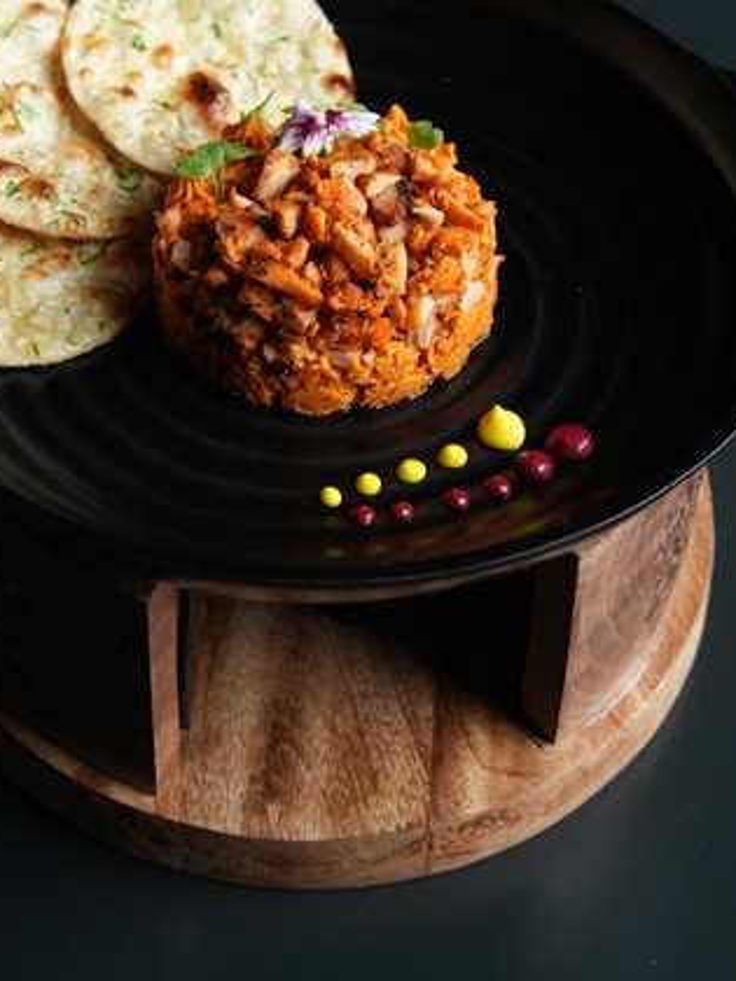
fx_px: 2041
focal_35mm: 72
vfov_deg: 26.7
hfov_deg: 20.4
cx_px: 343
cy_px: 258
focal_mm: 42
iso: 3200
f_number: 5.6
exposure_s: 1/200
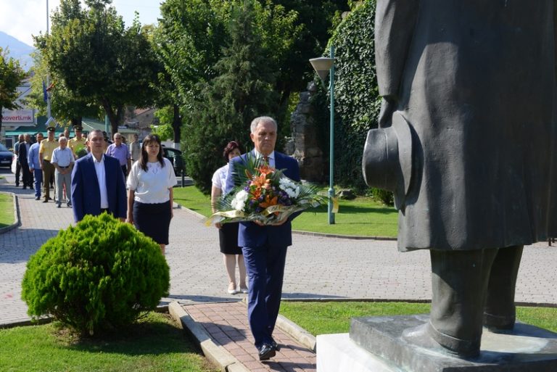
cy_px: 186
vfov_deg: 23.4
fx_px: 898
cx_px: 278
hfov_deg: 34.5
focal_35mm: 58
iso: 200
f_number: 13
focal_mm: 58
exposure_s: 1/100
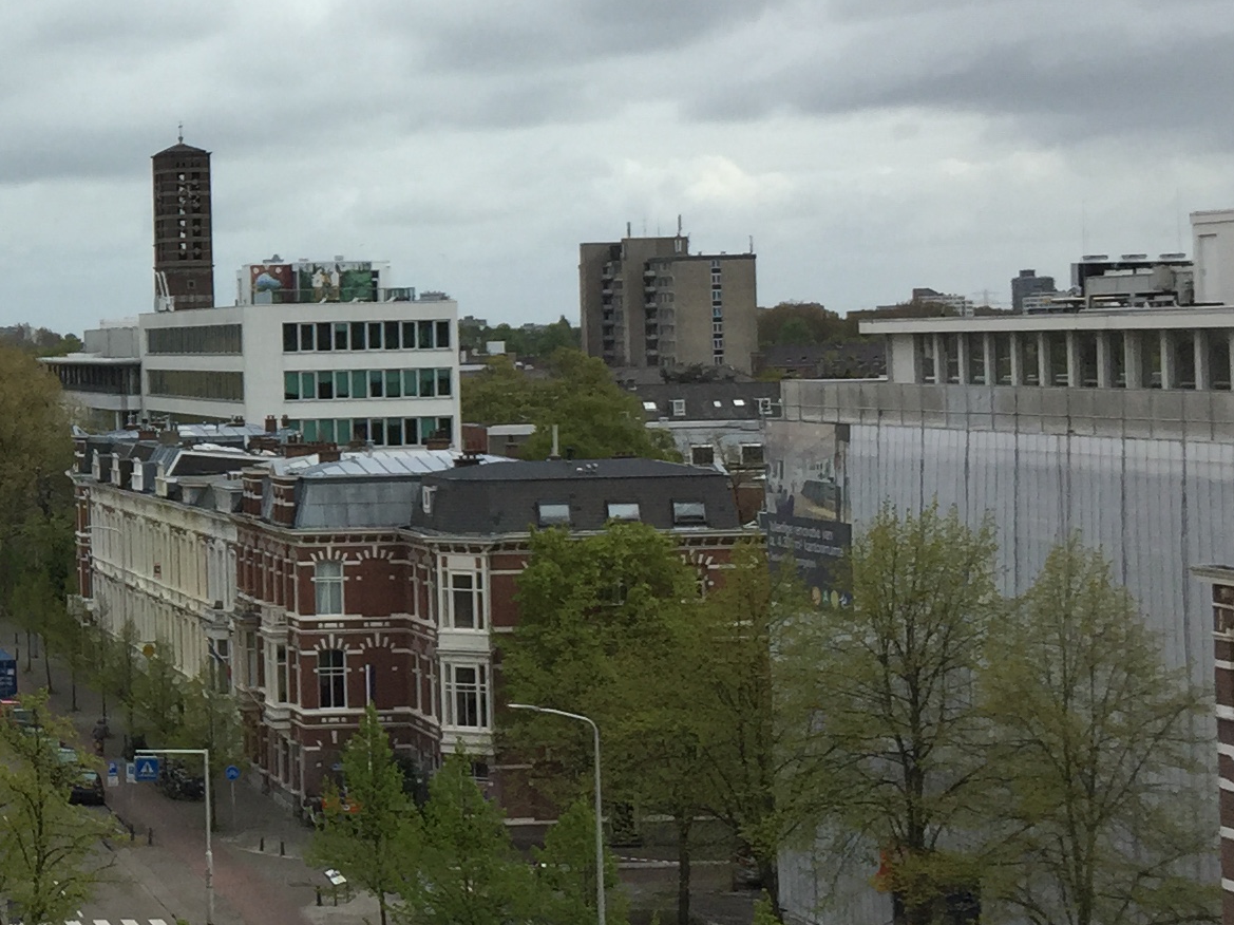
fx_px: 2887
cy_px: 325
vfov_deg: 18.2
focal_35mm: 81
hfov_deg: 22.1
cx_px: -287
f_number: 2.2
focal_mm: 4.15
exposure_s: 1/2083
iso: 32
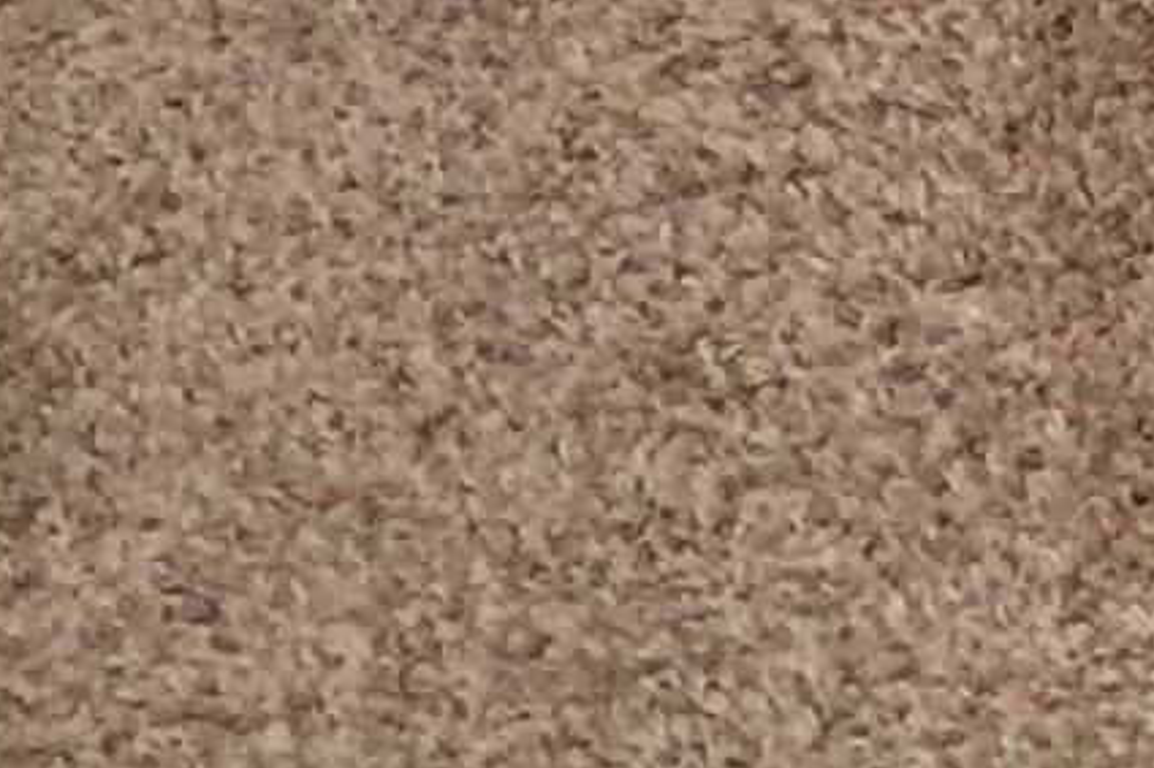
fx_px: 6825
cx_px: 2126
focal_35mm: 213
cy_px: -1596
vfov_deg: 5.9
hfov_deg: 9.2
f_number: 2.2
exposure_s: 1/15
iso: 64
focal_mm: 4.15
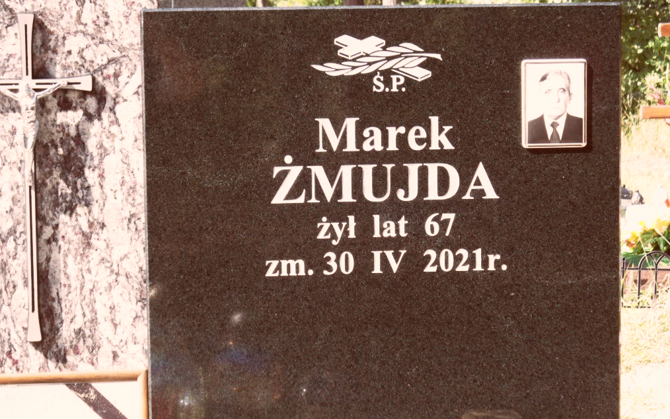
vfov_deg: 12.2
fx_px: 1954
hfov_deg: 19.5
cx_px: 334
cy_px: 239
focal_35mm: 107
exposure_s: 1/125
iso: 100
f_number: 4.4
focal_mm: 16.3
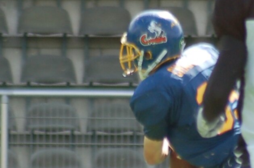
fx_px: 11048
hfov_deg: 1.3
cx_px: 192
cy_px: 88
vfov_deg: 0.9
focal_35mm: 1569
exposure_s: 1/640
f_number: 5.6
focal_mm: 300
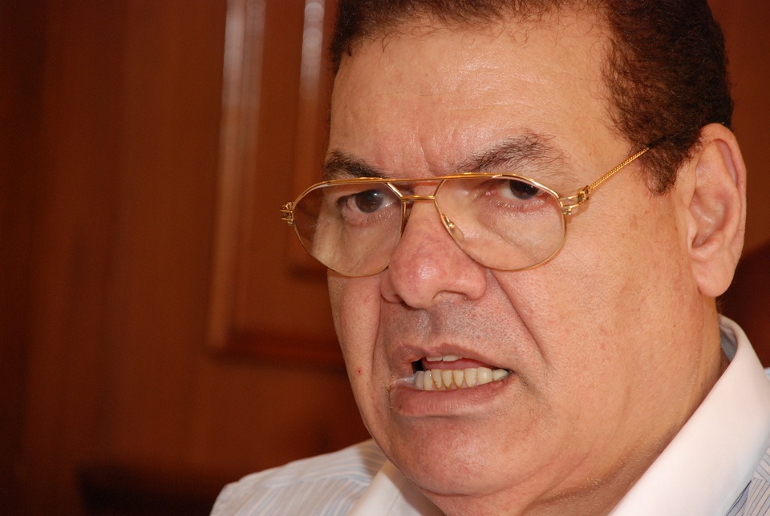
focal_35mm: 202
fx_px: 4339
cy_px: 258
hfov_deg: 10.1
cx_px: 385
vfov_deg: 6.8
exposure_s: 1/60
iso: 640
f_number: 6.7
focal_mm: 135
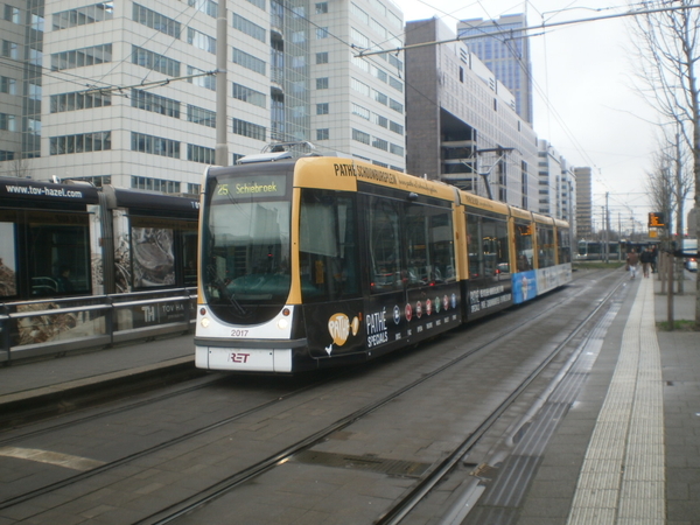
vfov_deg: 39.7
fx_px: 728
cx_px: 350
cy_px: 262
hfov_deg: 51.4
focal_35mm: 36
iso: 100
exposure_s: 1/80
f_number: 4.6
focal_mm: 6.3
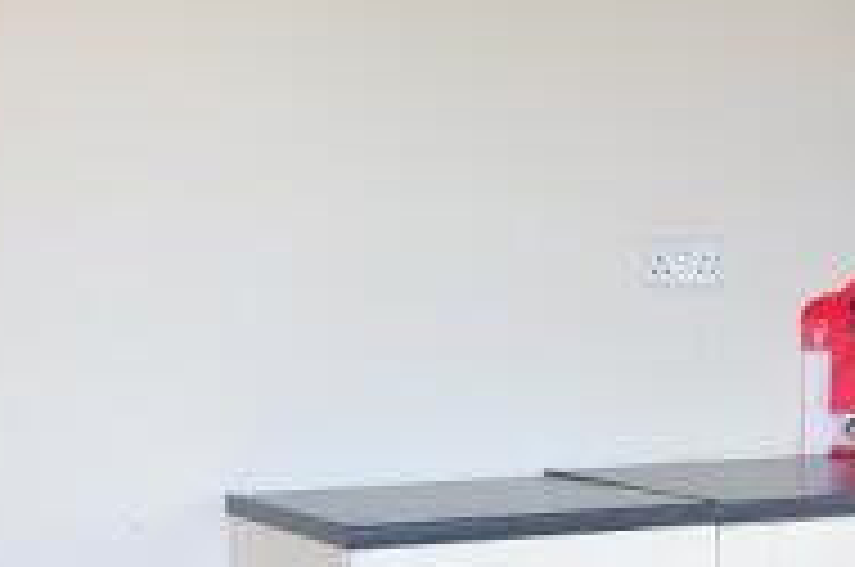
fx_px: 1920
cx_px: 724
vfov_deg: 16.7
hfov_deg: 24.6
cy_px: 418
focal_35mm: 81
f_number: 4
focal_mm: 10
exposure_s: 1/30
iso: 200
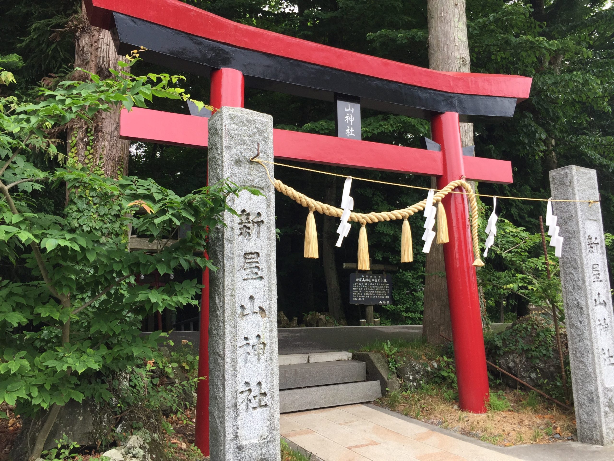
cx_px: 307
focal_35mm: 29
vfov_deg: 48.2
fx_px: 514
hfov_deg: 61.7
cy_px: 230
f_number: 2.2
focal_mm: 4.15
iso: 32
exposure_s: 1/158
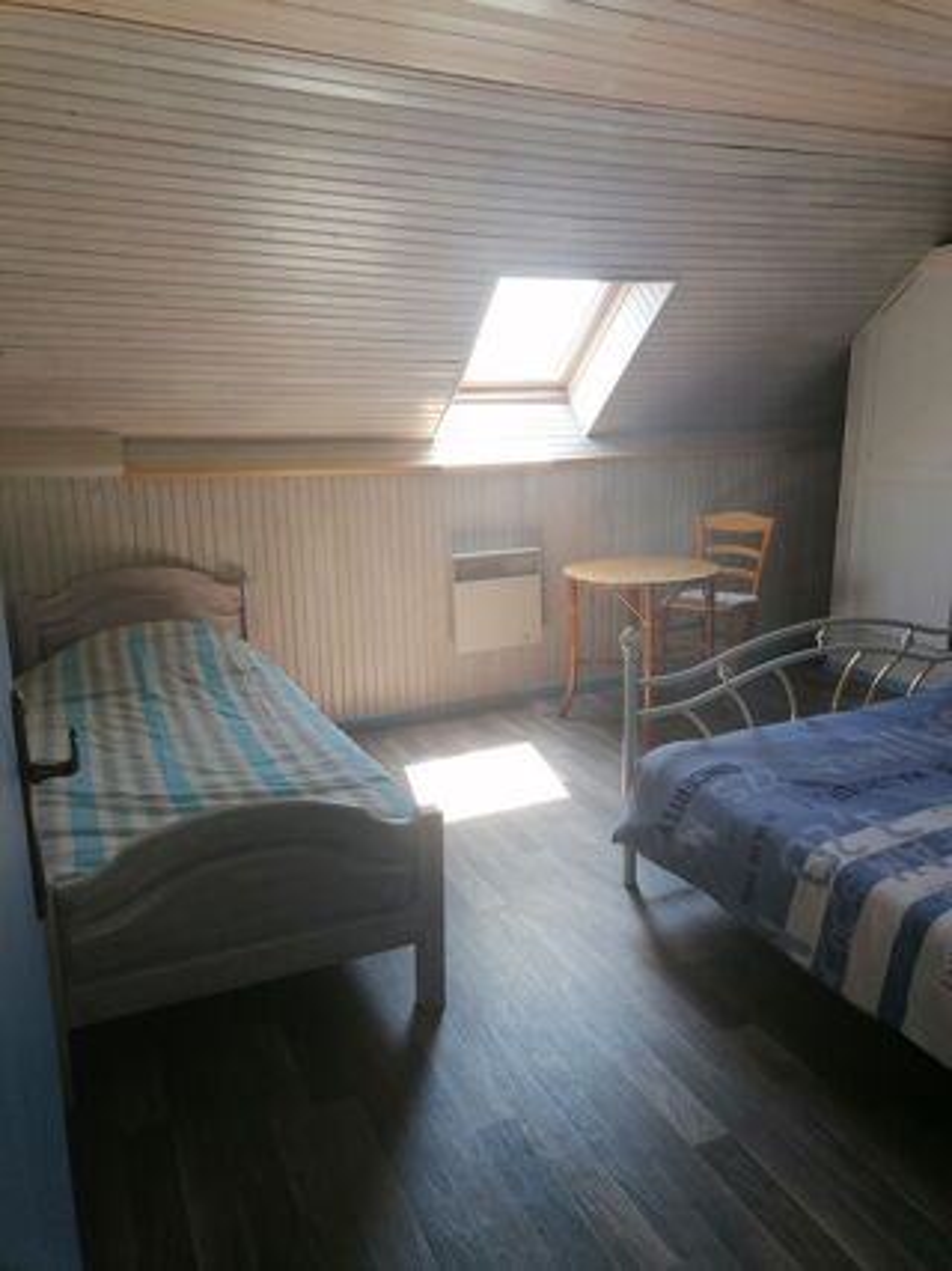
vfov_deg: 65.3
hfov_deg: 51.3
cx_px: 476
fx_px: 991
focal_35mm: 27
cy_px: 636
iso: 80
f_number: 1.8
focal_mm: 4.75
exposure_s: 1/100
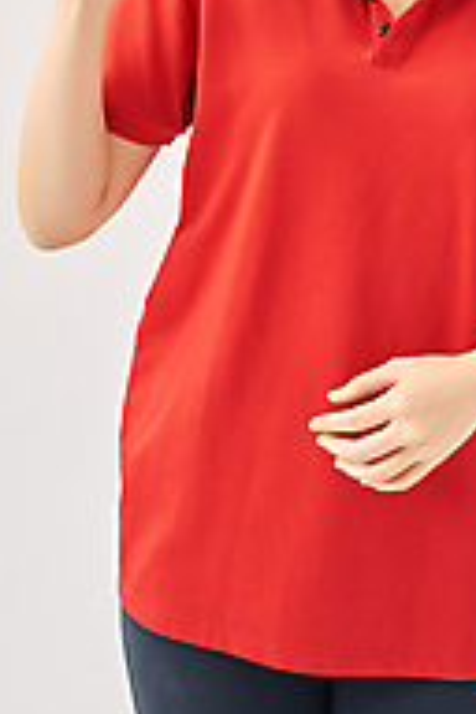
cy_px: 19
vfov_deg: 19.1
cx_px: 374
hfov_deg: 13.1
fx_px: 2063
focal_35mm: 104
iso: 100
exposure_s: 1/160
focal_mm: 50
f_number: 4
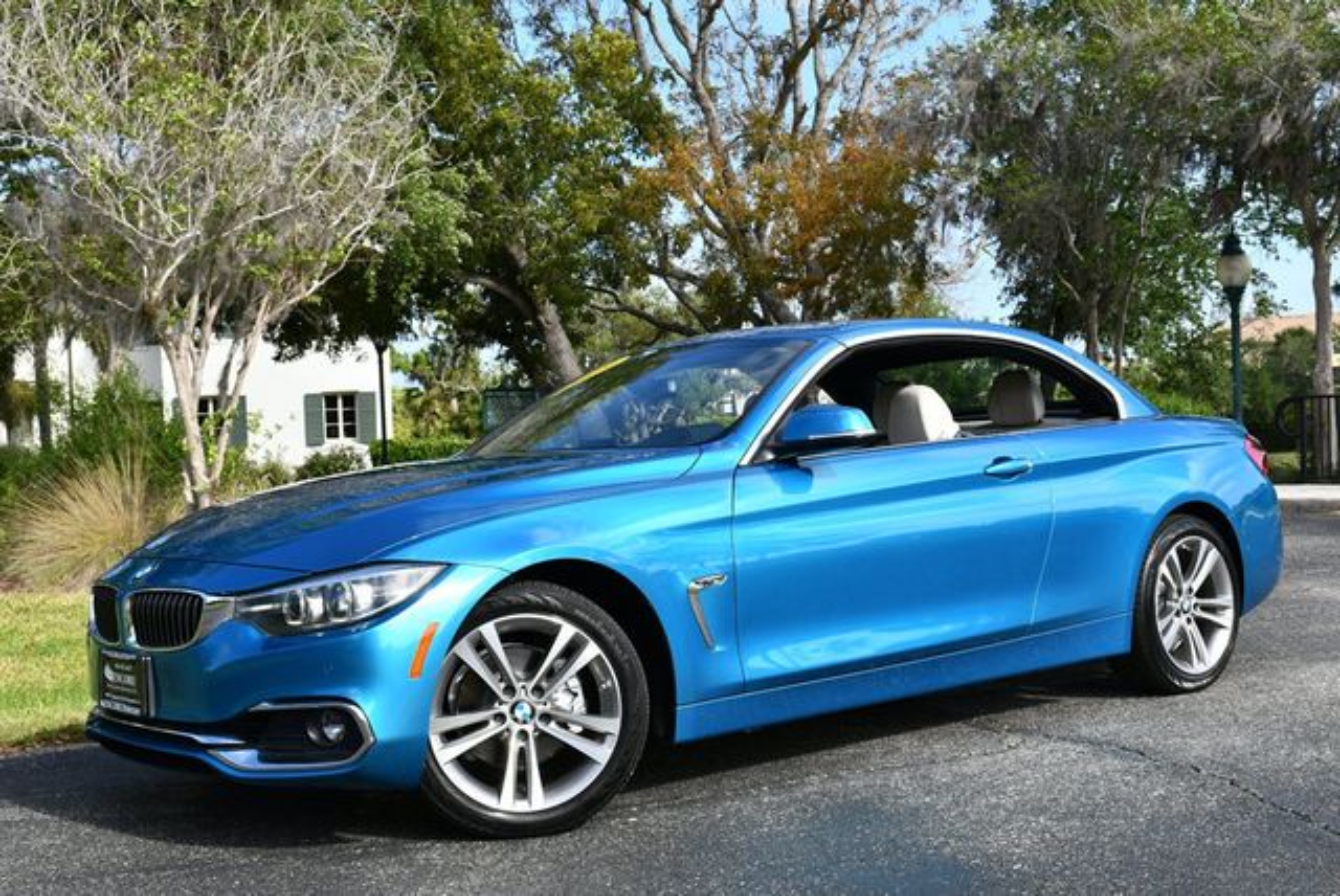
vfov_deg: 30.6
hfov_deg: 44.5
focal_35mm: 44
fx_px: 1639
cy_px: 448
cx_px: 670
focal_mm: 22
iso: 160
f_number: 8
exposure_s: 1/250
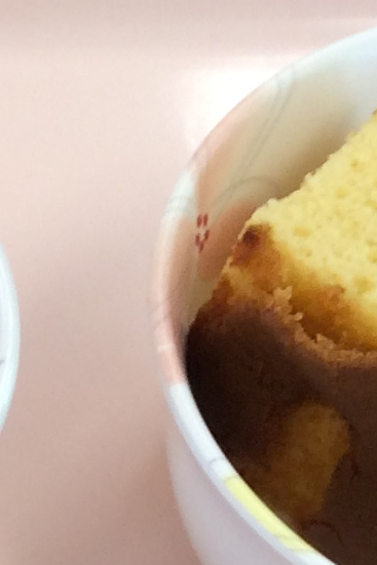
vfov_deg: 10.3
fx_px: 2908
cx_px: -623
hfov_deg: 6.9
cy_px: 1113
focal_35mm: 185
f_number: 2.2
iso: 50
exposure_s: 1/60
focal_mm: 4.12
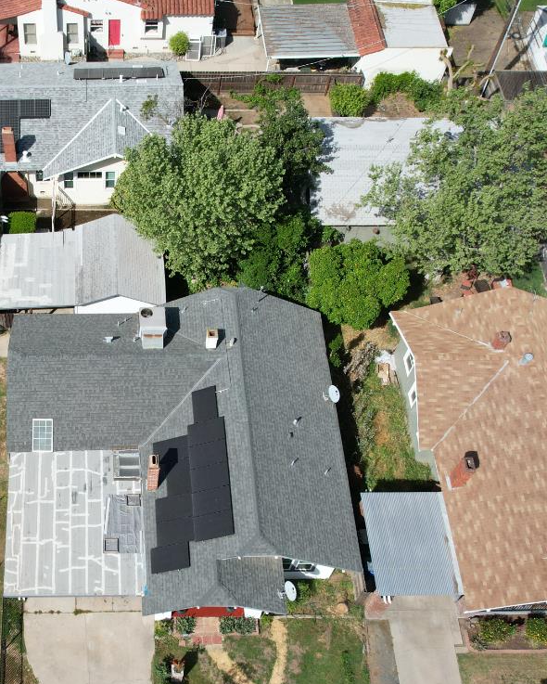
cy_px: 431
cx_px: 86
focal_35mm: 42
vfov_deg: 43.4
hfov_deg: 34.3
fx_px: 850
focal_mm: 8.38
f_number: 2.8
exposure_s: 1/2000
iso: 120
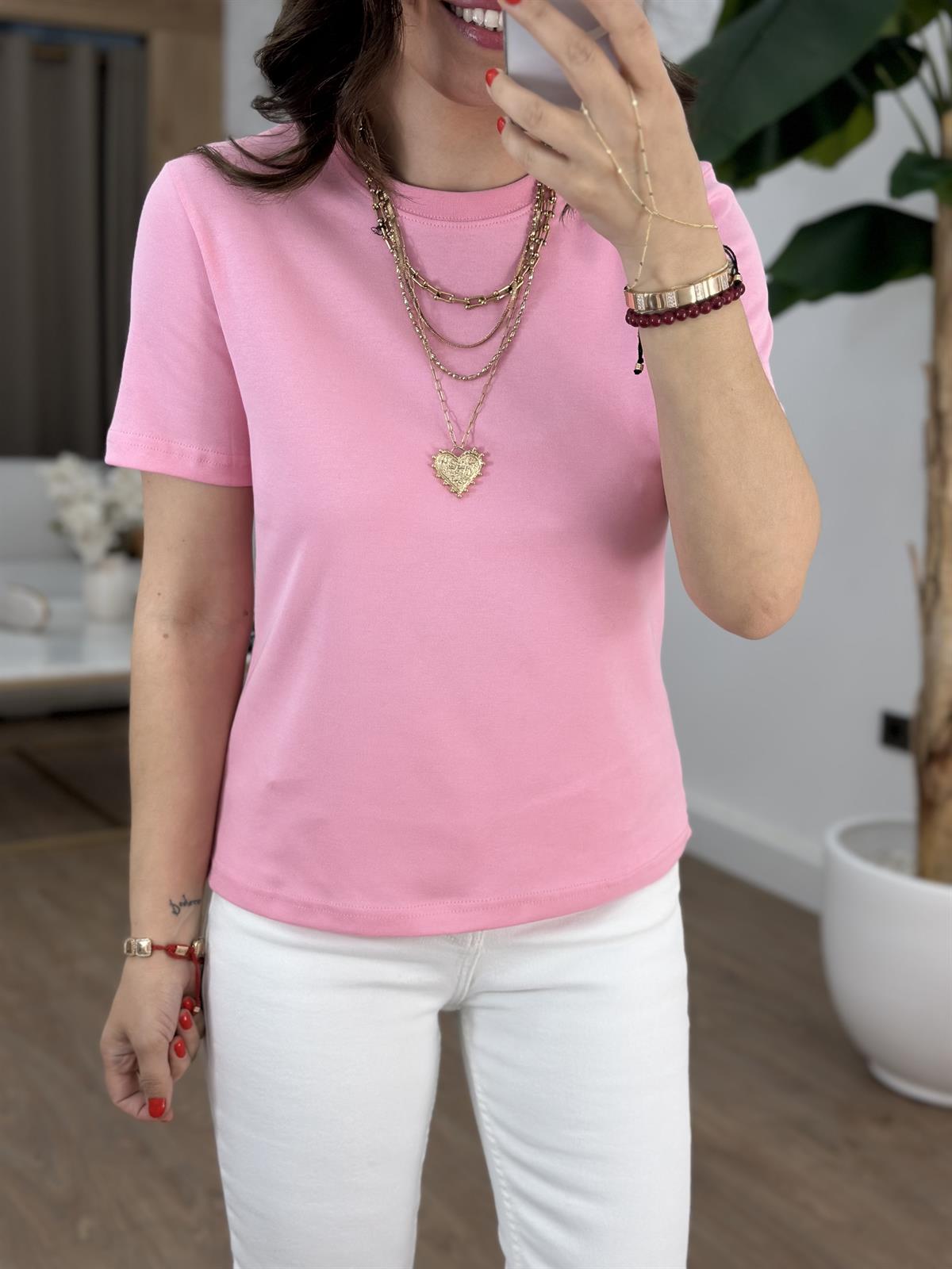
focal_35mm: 48
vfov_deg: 39.7
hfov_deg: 30.3
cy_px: 634
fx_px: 1760
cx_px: 476
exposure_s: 1/299
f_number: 1.78
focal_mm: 6.86
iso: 80
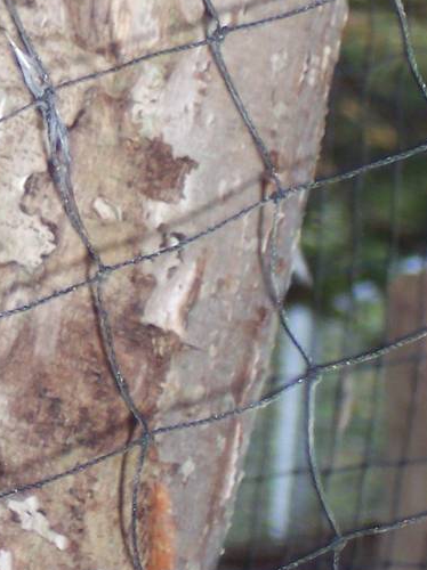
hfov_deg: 4.1
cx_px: -151
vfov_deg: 5.4
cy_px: -109
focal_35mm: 365
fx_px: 6013
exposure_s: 1/90
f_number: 4.8
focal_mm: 24
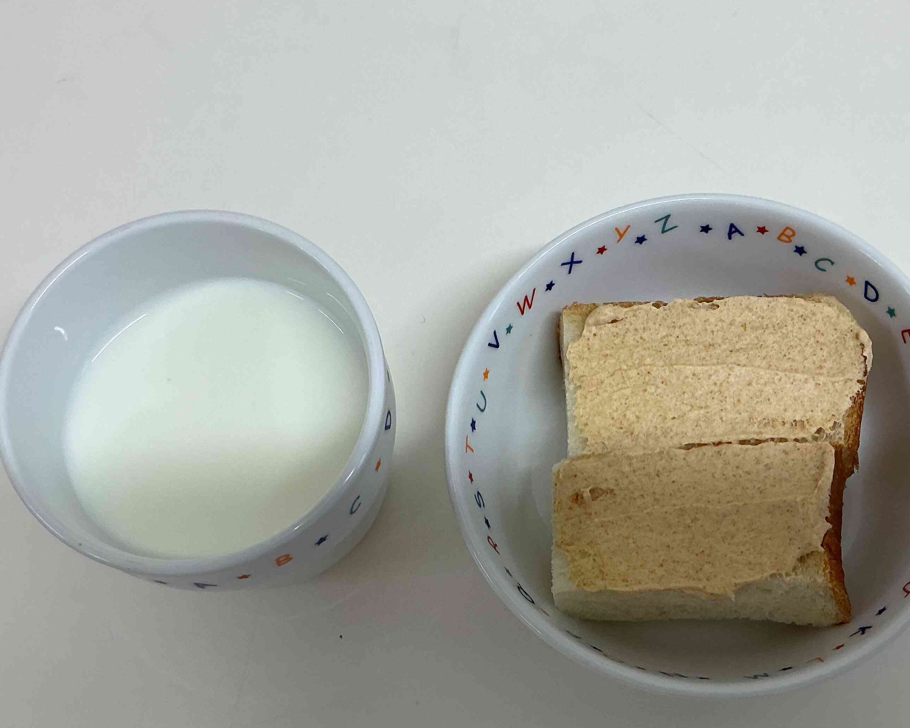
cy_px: 505
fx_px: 1185
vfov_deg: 33.7
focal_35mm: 44
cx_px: 568
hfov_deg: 41.7
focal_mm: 3
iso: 64
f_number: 1.8
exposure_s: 1/120
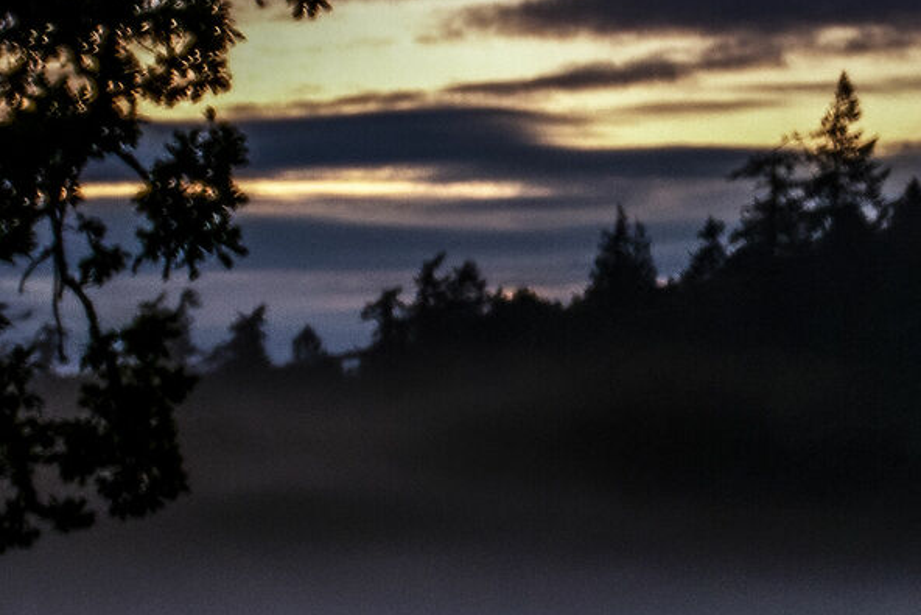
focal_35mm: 231
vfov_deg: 6.0
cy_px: 293
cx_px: 772
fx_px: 5911
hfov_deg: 8.9
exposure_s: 1/15
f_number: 4.5
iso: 800
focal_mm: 38
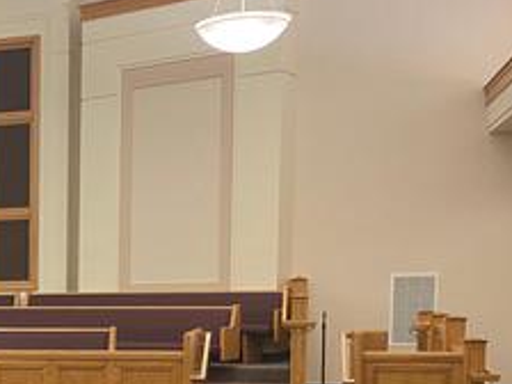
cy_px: 384
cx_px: -127
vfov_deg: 19.8
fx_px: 1065
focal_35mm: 72
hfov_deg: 24.2
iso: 160
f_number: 1.8
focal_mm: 4.25
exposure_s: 1/60
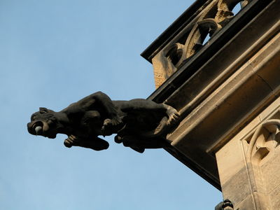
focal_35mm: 191
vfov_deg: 7.8
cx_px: 140
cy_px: 105
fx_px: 1545
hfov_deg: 10.4
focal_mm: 48.5
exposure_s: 1/273
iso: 100
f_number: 5.1
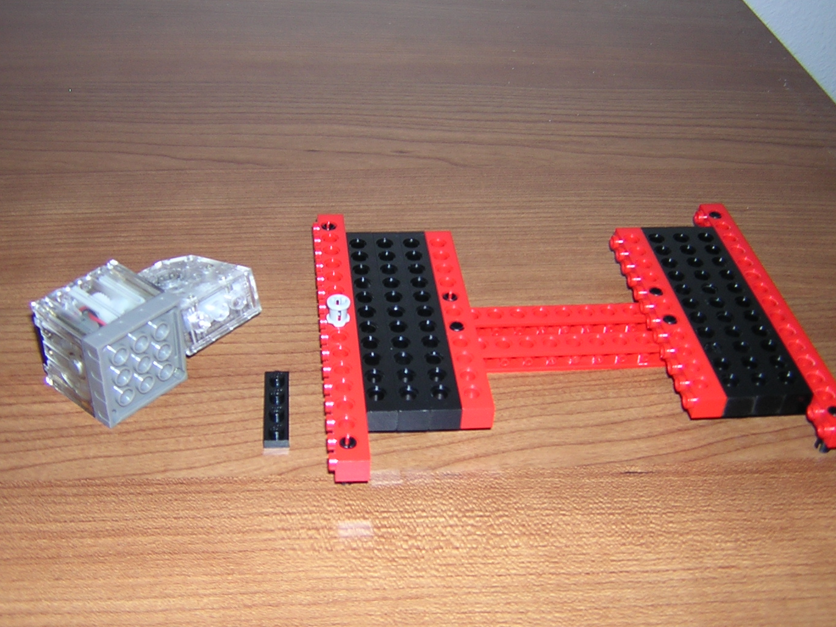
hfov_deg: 44.8
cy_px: 297
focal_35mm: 42
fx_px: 1015
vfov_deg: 34.4
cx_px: 401
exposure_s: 1/60.1
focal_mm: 4.7
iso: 100
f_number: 2.6
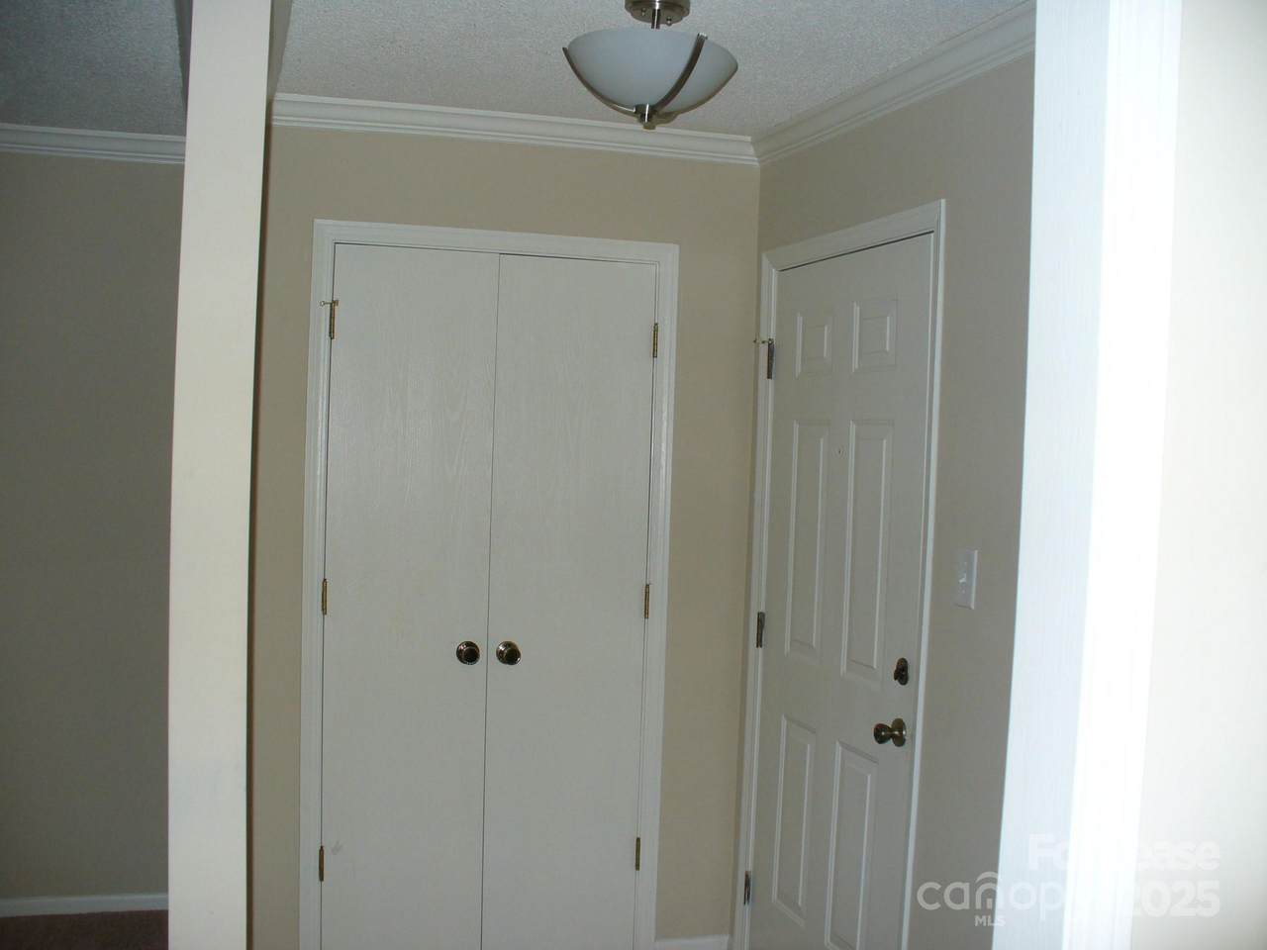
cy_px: 475
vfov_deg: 38.7
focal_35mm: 37
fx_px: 1354
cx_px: 634
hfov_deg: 50.1
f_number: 2.8
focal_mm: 6.1
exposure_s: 1/30
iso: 100
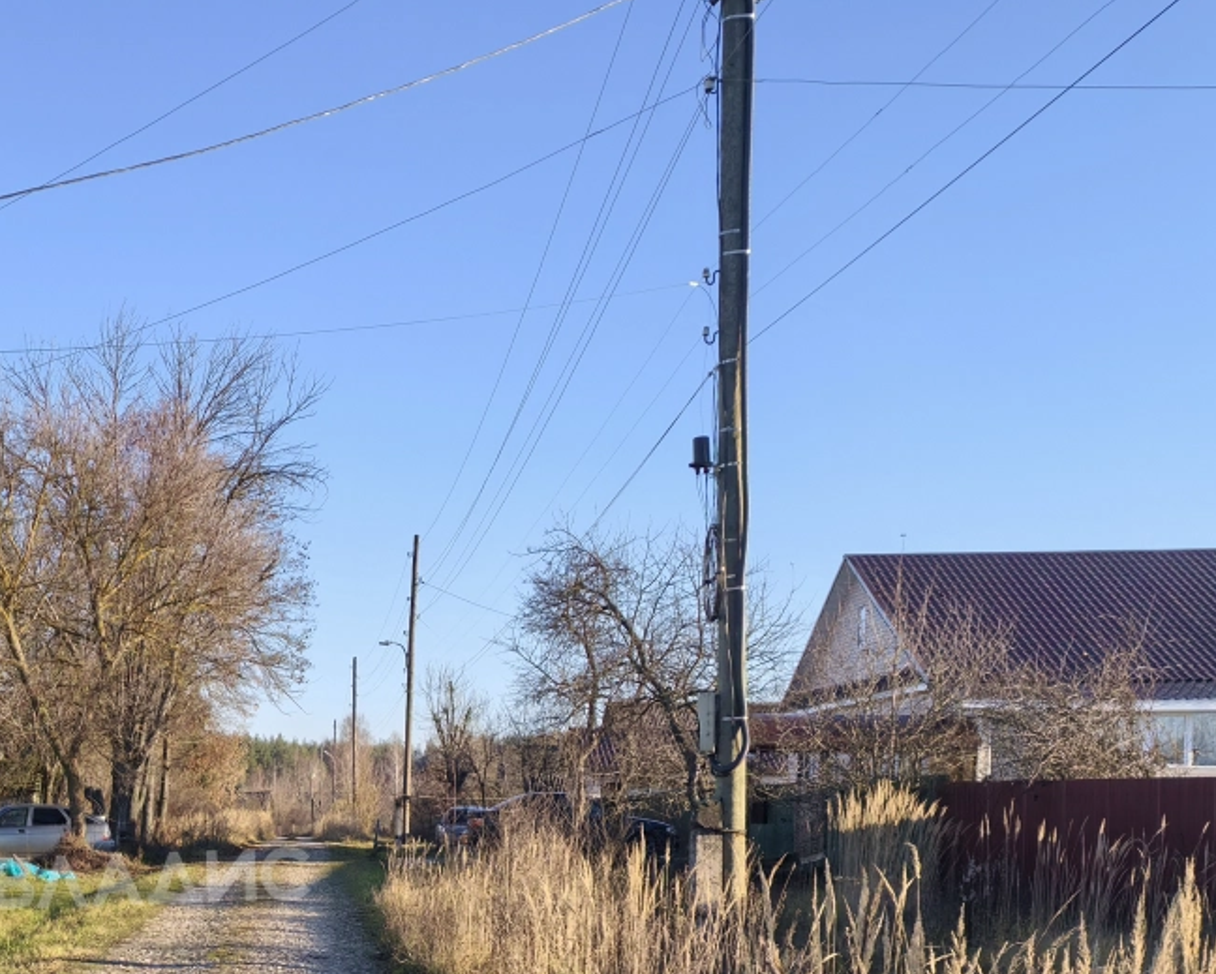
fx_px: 1836
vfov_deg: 28.6
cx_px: 94
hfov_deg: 34.4
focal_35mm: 51
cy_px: 875
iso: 50
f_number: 1.9
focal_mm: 5.52
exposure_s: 1/1186
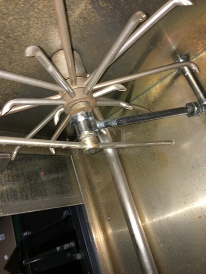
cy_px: 137
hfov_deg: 48.2
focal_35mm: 29
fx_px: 230
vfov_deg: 61.7
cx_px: 103
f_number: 2.2
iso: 80
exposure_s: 1/16
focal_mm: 4.15
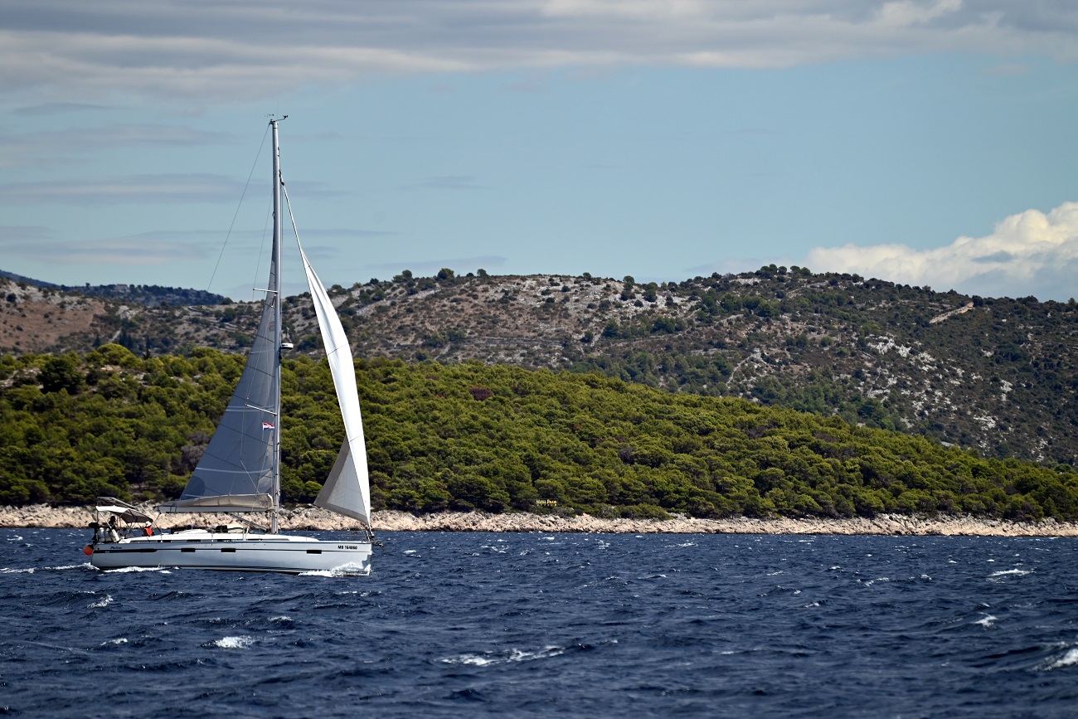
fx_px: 8984
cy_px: 360
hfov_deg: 6.9
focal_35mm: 300
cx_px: 539
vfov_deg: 4.6
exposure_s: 1/1000
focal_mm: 300
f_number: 5.6
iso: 140
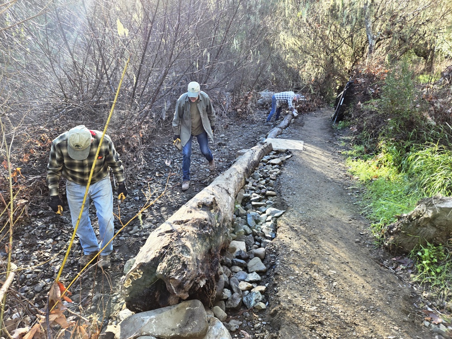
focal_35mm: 23
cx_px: 226
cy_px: 170
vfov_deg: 58.9
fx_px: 300
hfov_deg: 73.9
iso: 80
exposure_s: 1/180
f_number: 1.8
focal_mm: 5.4
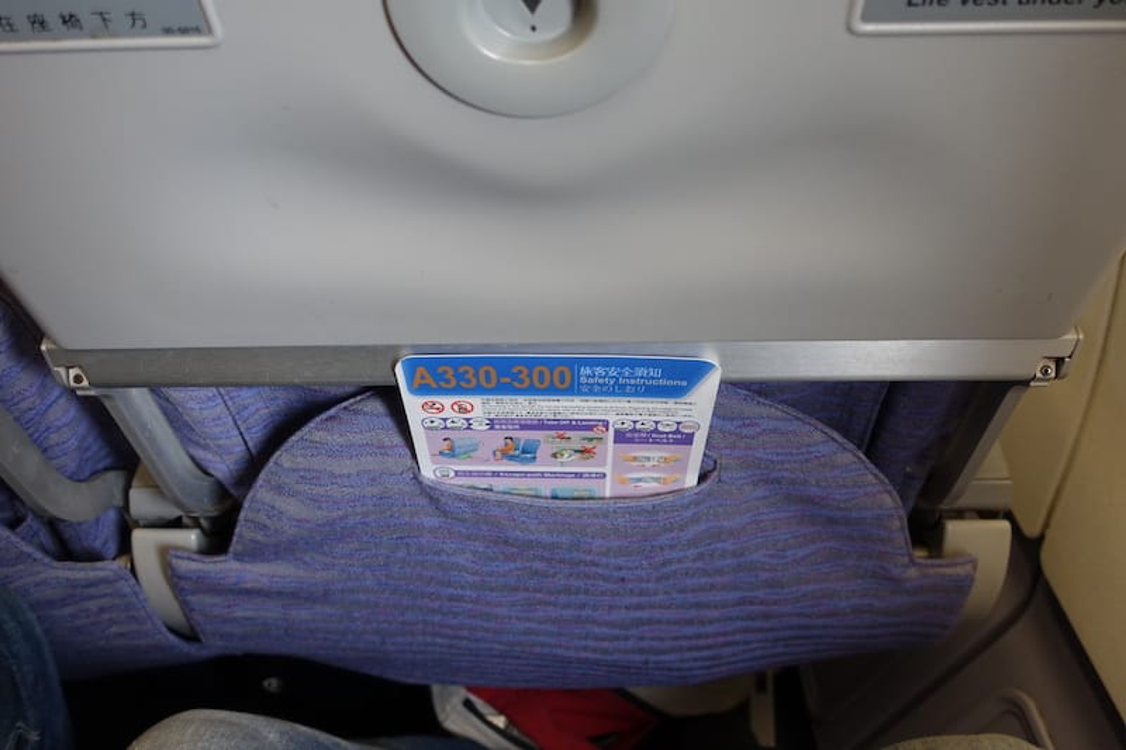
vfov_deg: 44.9
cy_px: 375
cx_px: 563
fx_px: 907
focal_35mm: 29
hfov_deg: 63.7
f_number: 2.5
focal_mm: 10.81
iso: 320
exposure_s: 1/30
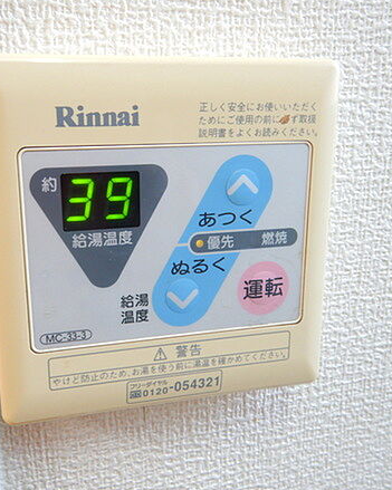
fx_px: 464
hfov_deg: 45.1
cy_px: 243
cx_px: 130
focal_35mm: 32
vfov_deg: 55.7
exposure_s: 1/30
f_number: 2.8
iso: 360
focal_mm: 4.3
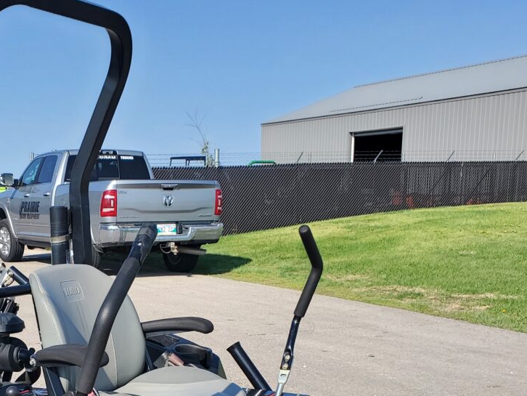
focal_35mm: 55
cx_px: 76
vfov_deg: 25.6
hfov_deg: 33.5
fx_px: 838
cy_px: 373
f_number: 2.4
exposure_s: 1/1238
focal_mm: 4.3
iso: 50
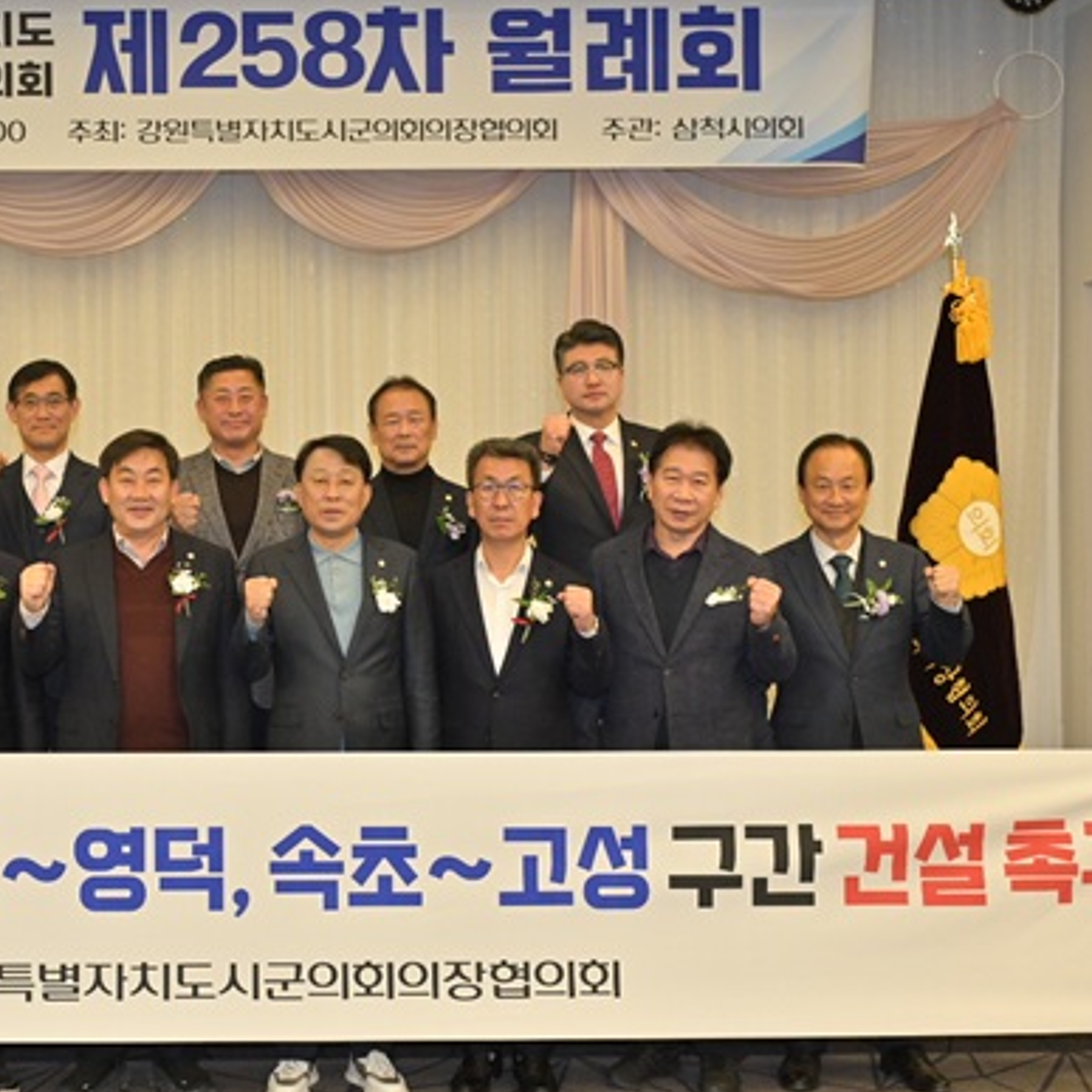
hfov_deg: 33.3
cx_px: 262
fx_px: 1785
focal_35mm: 50
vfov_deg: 34.0
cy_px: 540
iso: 2000
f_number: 3.2
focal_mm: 35
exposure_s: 1/320
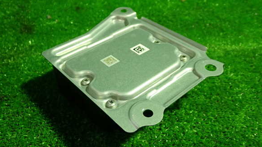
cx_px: 131
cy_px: 71
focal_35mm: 36
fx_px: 250
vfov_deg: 32.8
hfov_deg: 55.3
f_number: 2.4
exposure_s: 1/30
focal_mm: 5.79
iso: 250
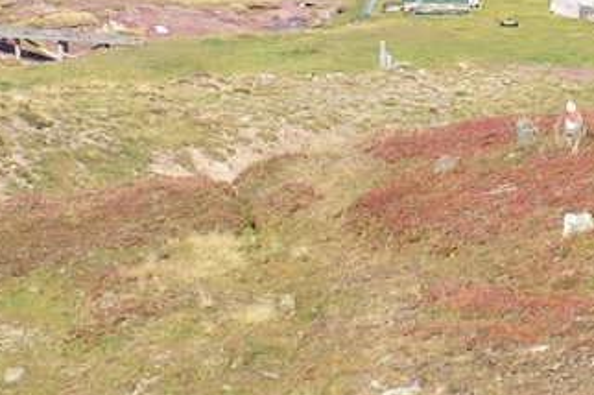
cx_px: 784
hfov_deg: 5.0
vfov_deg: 3.3
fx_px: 6824
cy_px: -107
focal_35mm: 414
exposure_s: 1/320
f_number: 5.6
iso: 50
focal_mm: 19.1
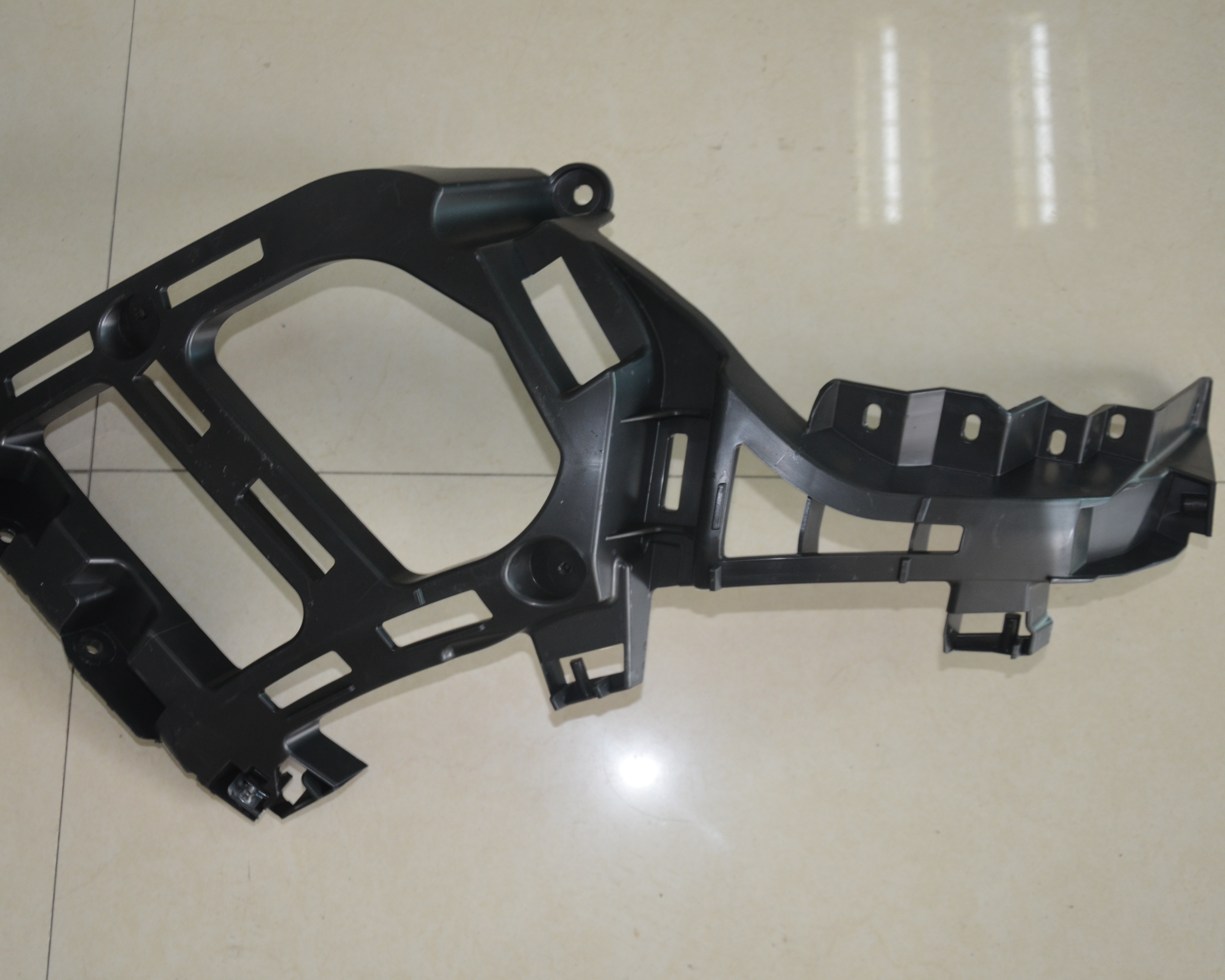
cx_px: 544
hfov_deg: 43.2
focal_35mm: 43
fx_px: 1543
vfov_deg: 35.2
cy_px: 489
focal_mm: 25
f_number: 4
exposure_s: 1/60
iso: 500
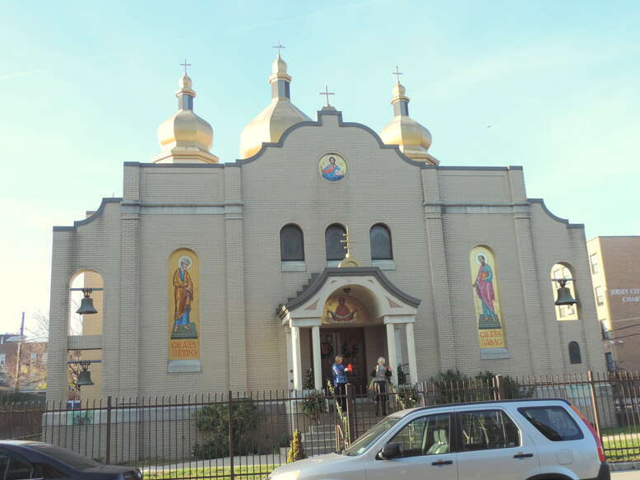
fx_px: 665
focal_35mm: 36
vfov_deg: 39.6
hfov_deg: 51.4
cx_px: 317
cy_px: 237
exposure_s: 1/200
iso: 80
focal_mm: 6.2
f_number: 3.3
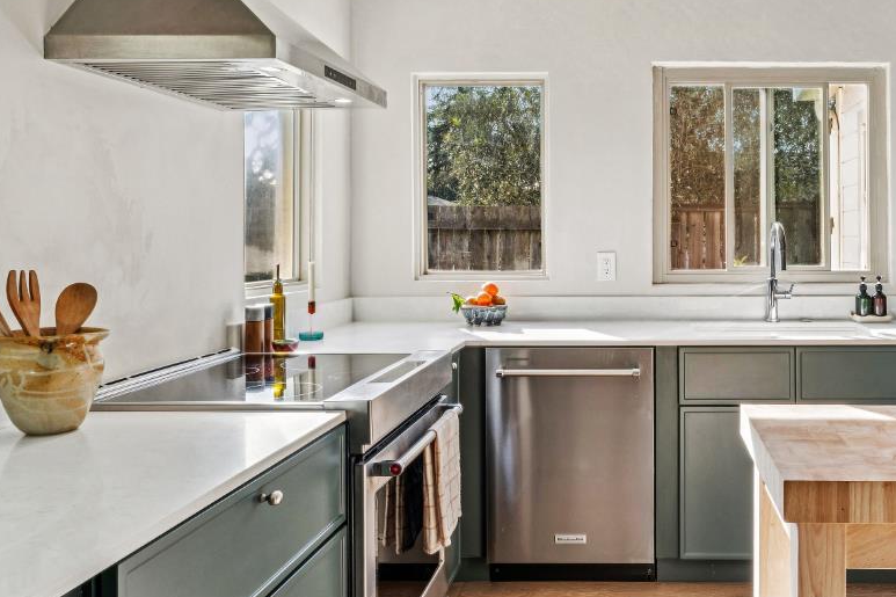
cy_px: 230
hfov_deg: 54.9
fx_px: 821
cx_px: 657
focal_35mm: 33
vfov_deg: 39.7
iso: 320
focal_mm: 17
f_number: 11
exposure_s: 1/20
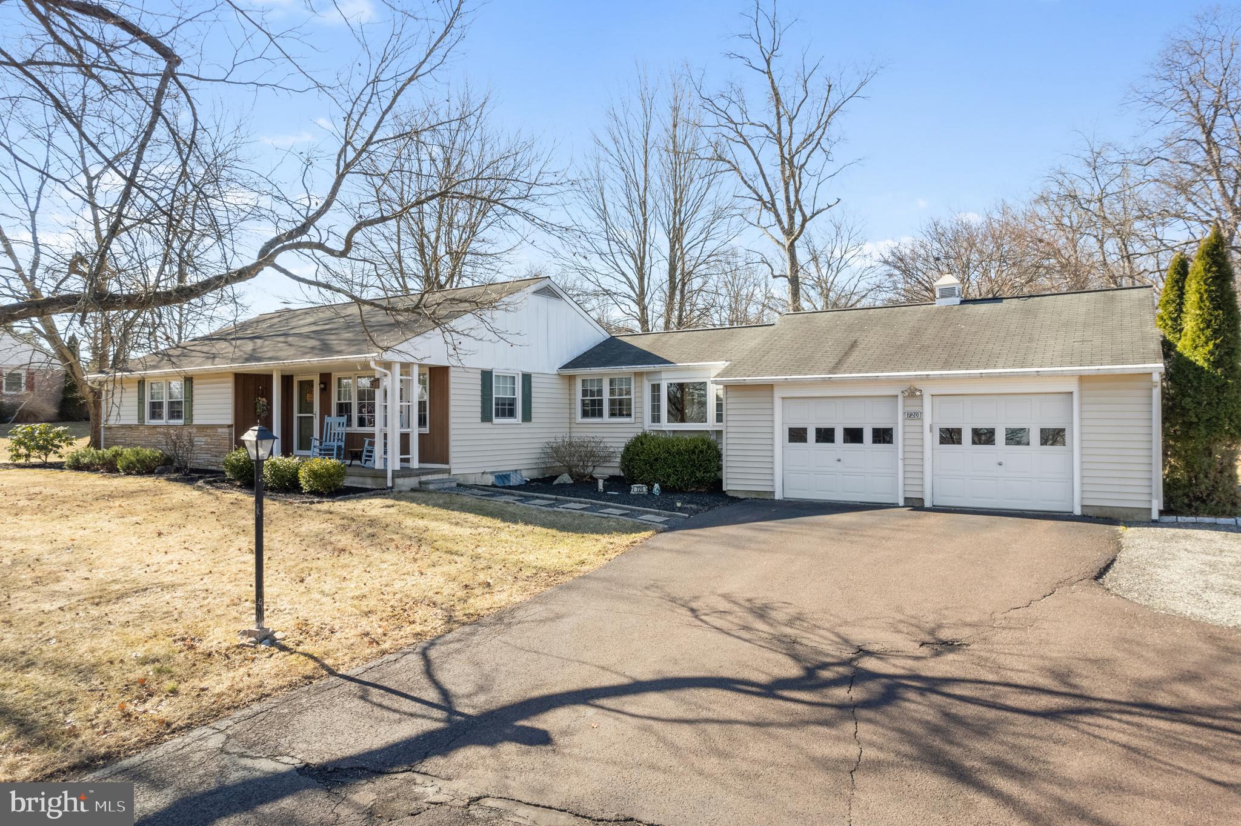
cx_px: 620
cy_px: 413
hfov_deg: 78.6
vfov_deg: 57.2
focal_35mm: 22
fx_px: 758
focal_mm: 8.38
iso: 160
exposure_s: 1/200
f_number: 2.8
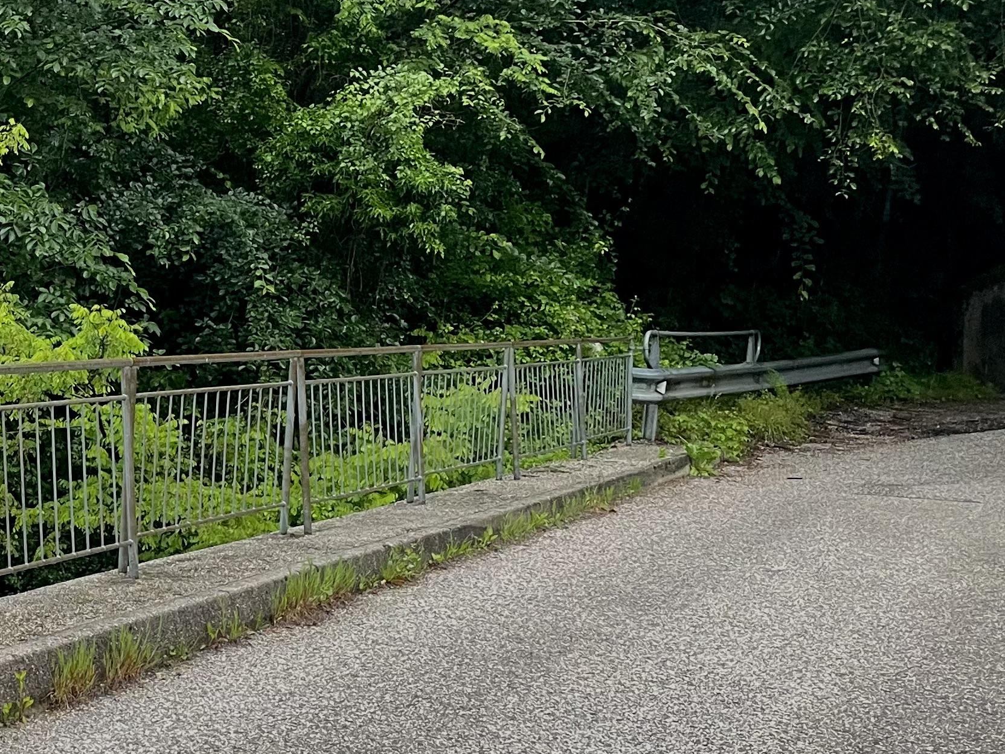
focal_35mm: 63
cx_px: -68
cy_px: 370
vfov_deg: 23.3
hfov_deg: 28.3
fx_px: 1829
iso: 125
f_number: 1.6
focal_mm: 4.2
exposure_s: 1/95
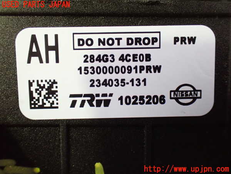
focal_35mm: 38
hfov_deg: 49.0
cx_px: 116
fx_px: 254
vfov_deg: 37.7
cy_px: 87
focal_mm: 6.83
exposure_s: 1/40
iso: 1250
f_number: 2.7
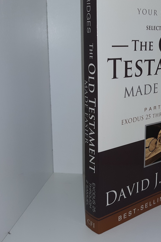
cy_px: 100
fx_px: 309
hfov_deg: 28.0
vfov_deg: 42.6
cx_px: 148
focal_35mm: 46
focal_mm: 3.7
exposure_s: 1/202
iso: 40
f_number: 1.7
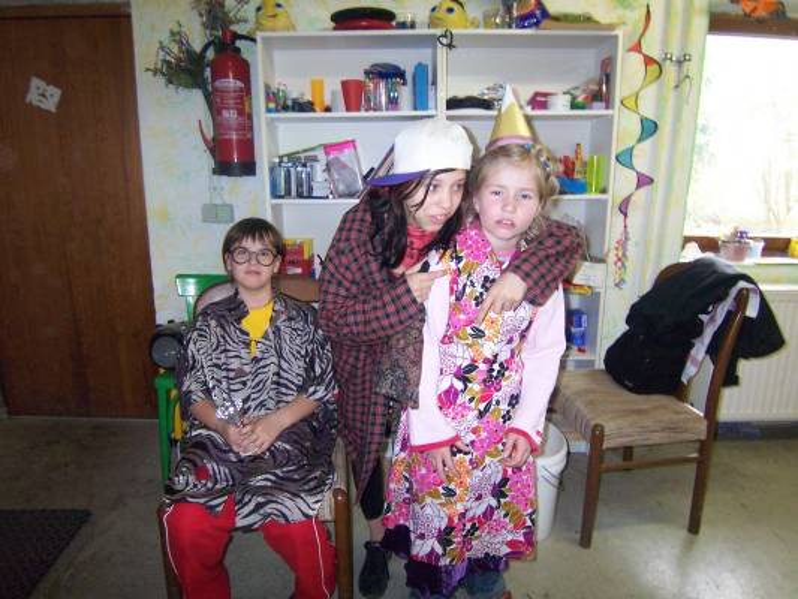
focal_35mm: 23
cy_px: 300
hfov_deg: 73.9
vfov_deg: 58.9
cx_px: 399
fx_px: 530
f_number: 2.8
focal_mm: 3.8
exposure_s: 1/30
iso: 200
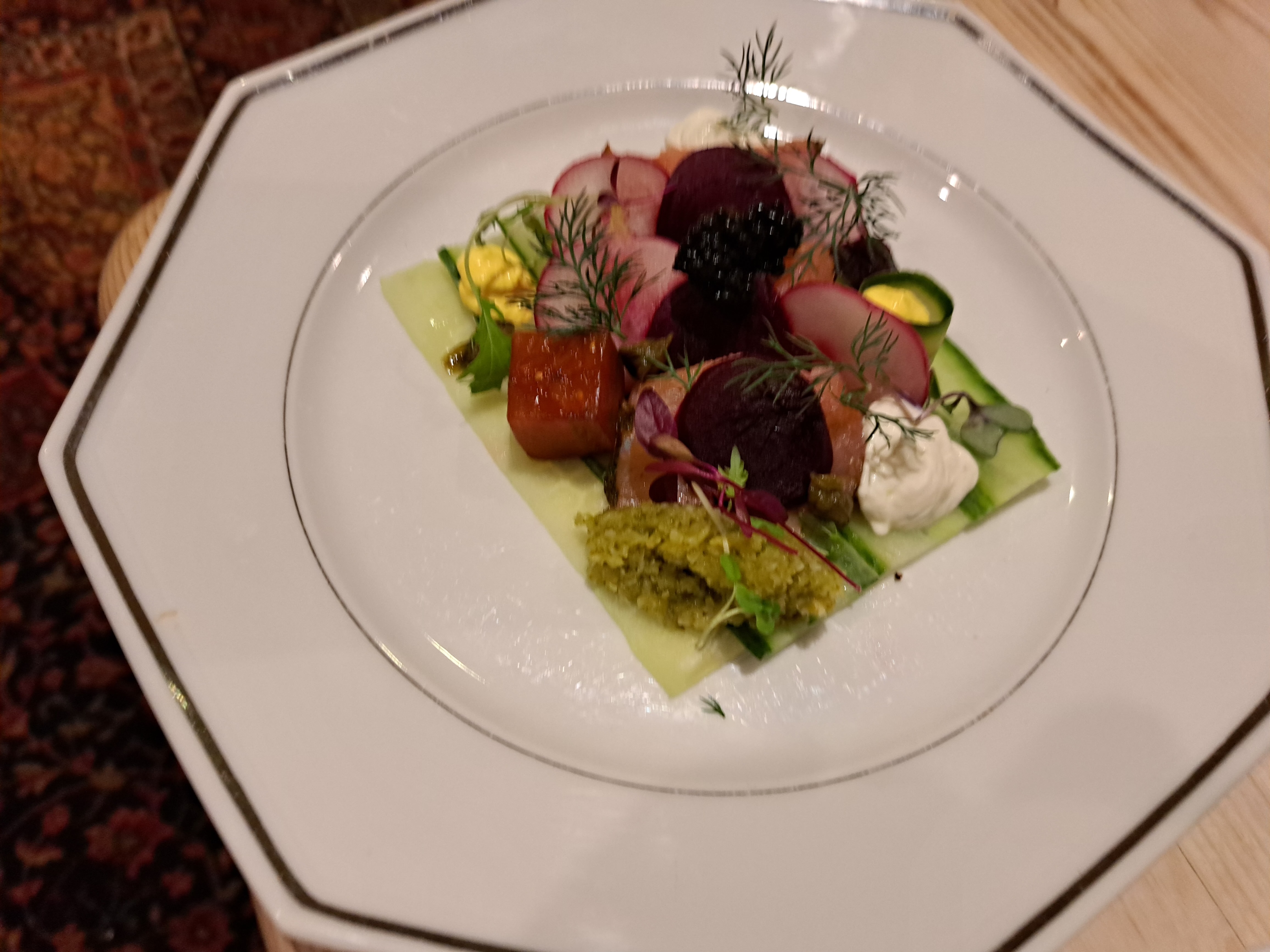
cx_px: 635
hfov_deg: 71.6
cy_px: 476
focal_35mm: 24
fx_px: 881
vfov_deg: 56.8
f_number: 1.8
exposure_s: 1/50
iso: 200
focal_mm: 5.23
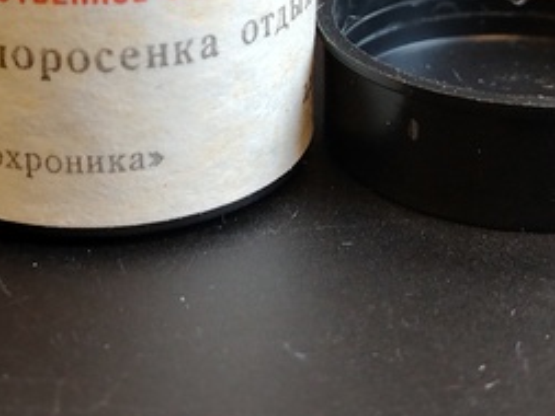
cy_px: 37
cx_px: 309
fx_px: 1428
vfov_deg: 16.4
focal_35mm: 89
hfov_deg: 22.0
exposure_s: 1/50
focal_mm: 5.25
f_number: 1.75
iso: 509
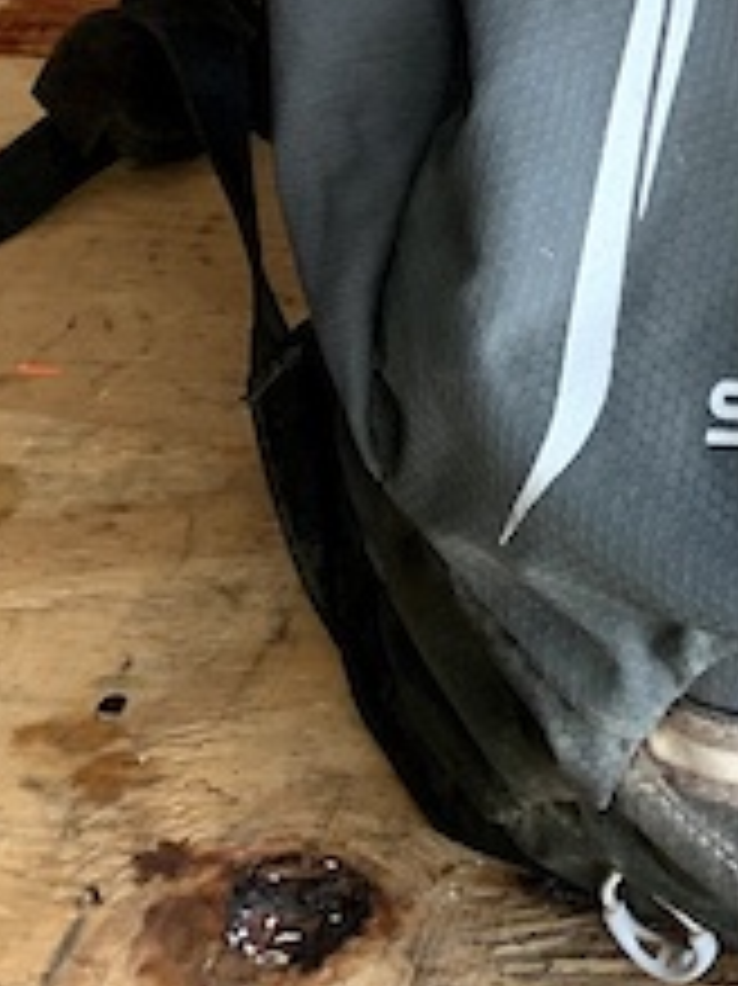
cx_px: 1174
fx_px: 2703
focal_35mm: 95
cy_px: -522
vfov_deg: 18.2
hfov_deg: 14.3
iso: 100
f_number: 1.8
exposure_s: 1/121
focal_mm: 4.25
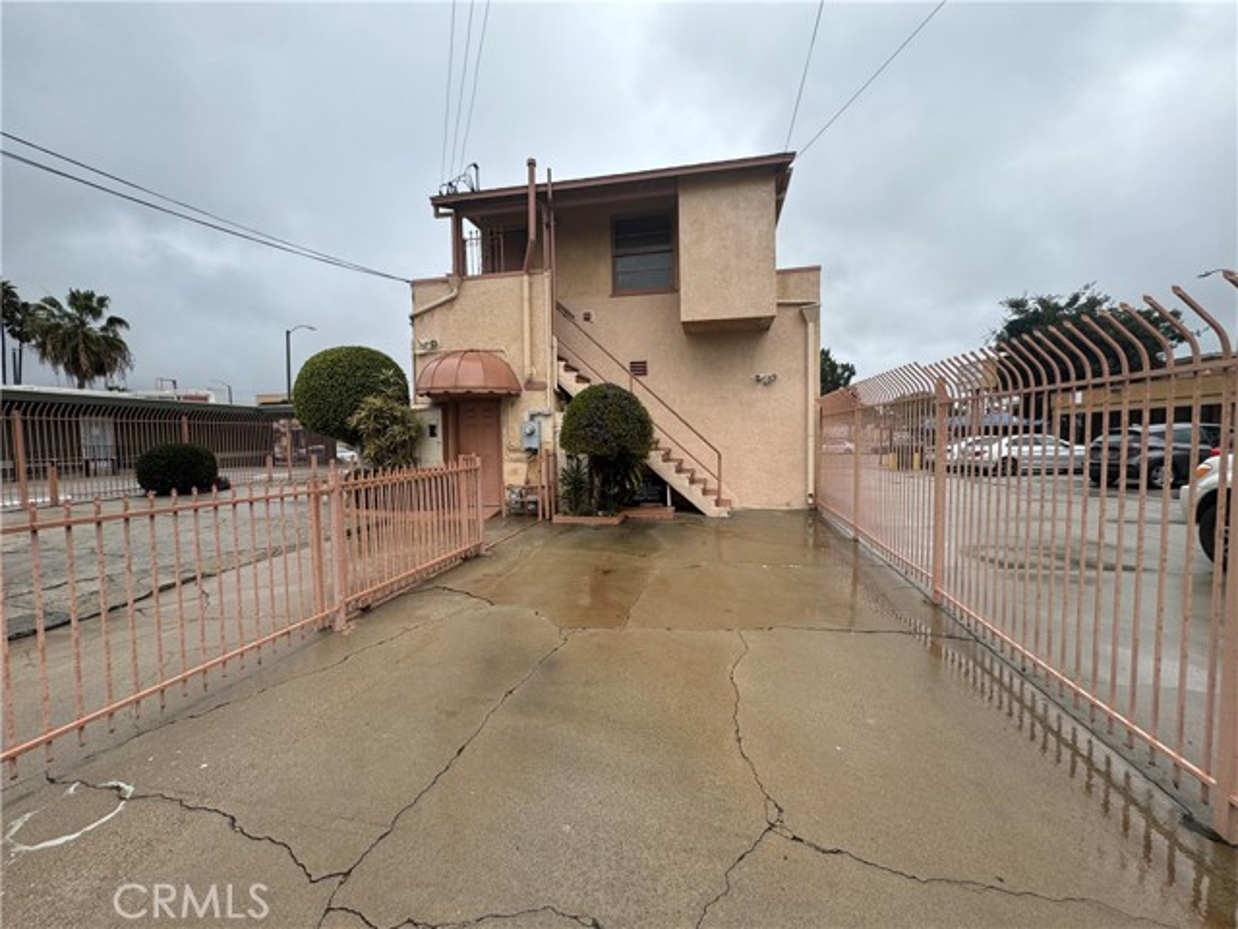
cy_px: 464
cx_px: 619
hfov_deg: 102.1
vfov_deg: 85.7
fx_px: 501
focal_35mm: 14
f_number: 2.2
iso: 40
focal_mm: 2.22
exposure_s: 1/578
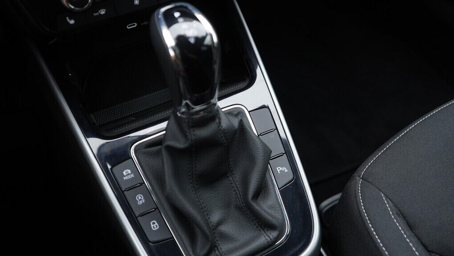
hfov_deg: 52.8
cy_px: 135
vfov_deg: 31.2
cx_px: 228
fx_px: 458
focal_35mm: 38
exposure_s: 1/40
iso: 250
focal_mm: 24
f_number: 2.8
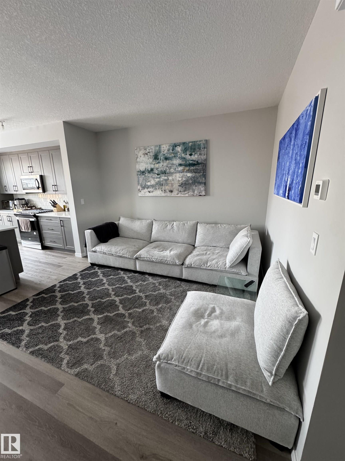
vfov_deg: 102.1
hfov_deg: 85.7
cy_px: 230
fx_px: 186
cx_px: 172
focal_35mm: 14
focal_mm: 2.22
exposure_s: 1/78
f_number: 2.2
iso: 320
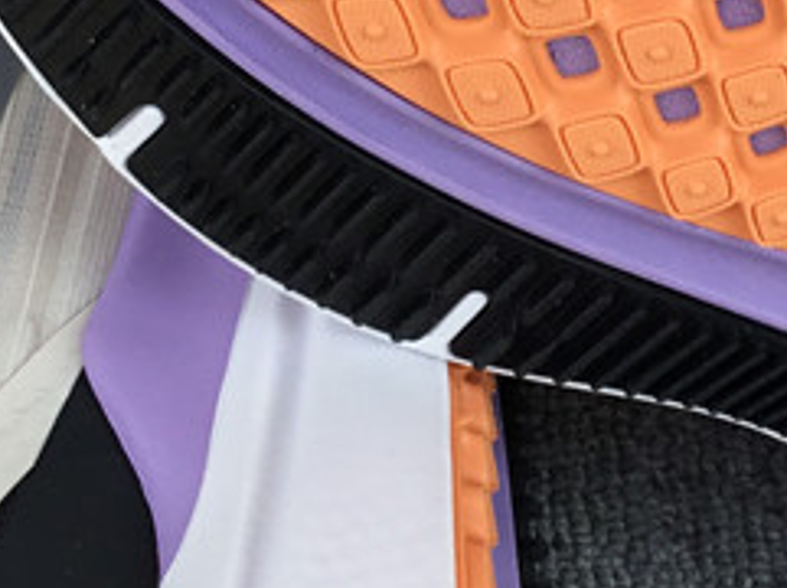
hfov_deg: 16.9
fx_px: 2633
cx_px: 611
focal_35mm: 116
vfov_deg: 12.6
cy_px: 57
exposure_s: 1/233
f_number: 2.4
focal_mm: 3.3
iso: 25
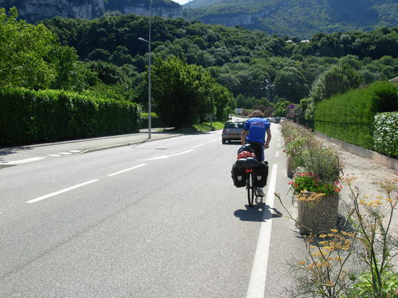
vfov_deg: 37.7
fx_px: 437
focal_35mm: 38
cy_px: 149
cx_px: 199
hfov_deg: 49.0
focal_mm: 6.3
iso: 79
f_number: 4.9
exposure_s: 1/373
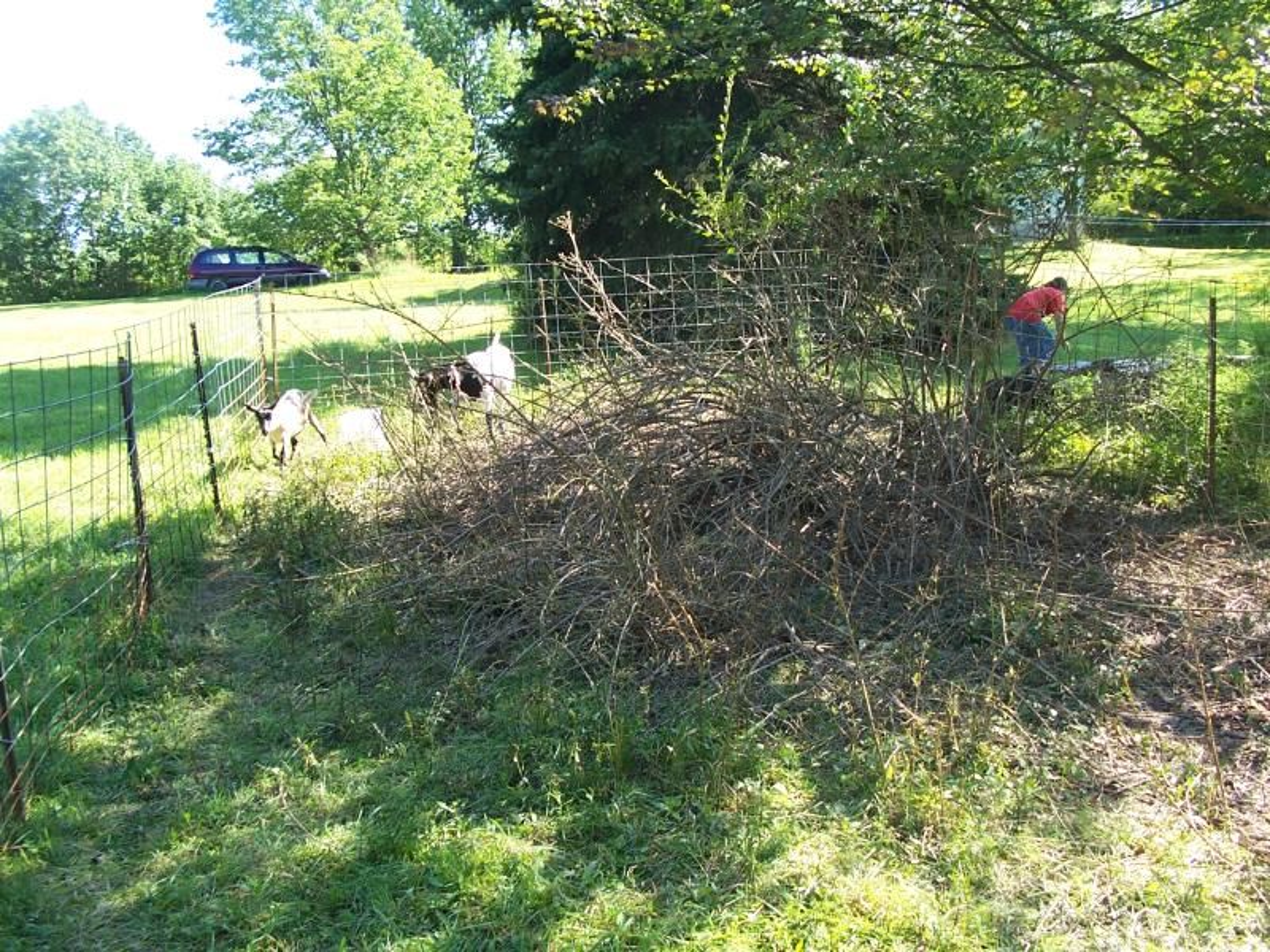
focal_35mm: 35
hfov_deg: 52.6
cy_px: 476
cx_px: 635
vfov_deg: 40.7
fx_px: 1284
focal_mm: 6
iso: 80
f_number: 2.8
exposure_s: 1/125
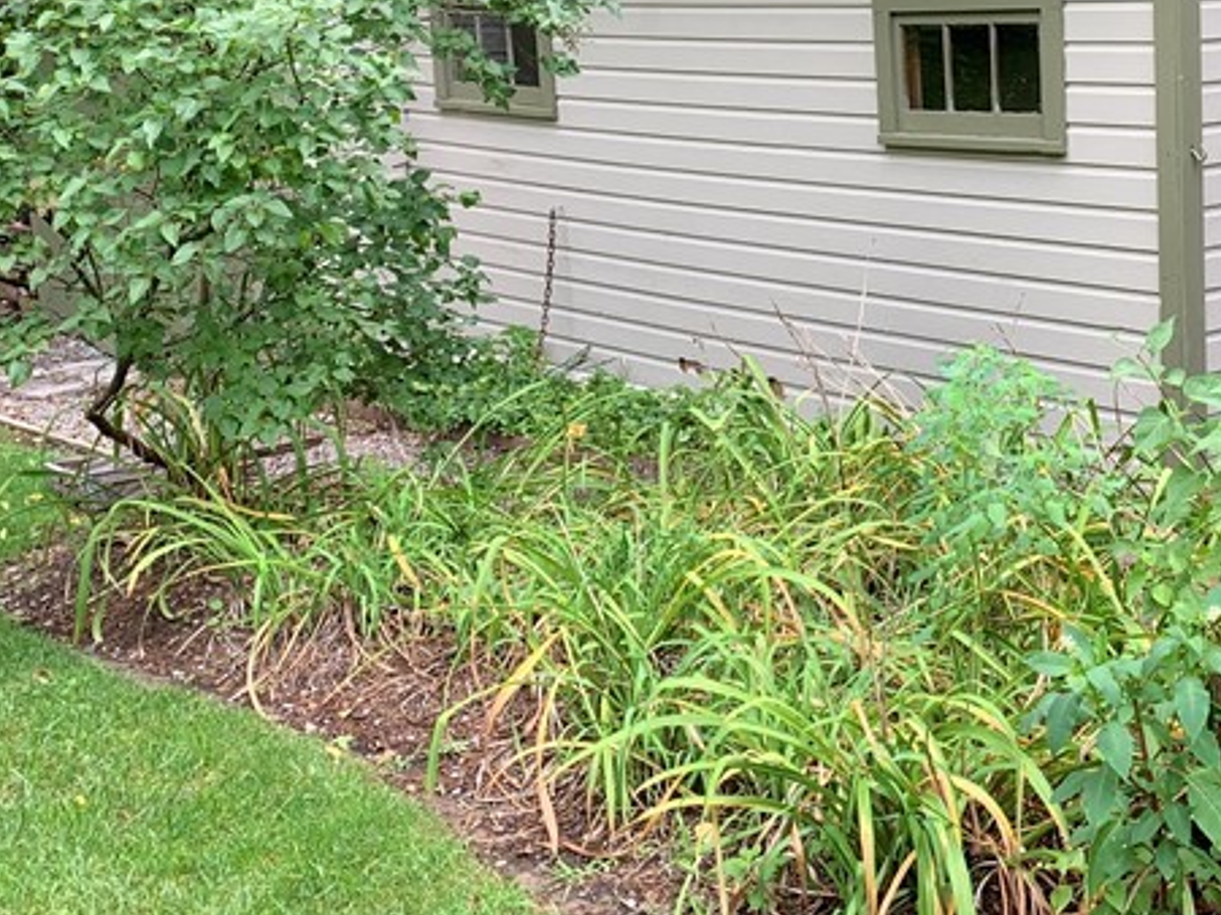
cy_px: 181
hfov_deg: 31.4
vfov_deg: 24.4
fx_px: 2081
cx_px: 1072
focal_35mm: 59
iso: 25
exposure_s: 1/206
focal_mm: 4.25
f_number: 1.8
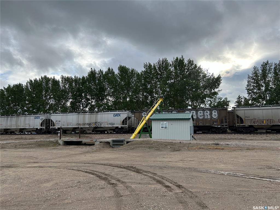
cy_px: 105
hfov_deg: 67.3
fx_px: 210
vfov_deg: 53.1
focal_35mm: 26
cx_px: 140
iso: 50
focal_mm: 5.7
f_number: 1.5
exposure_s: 1/2008
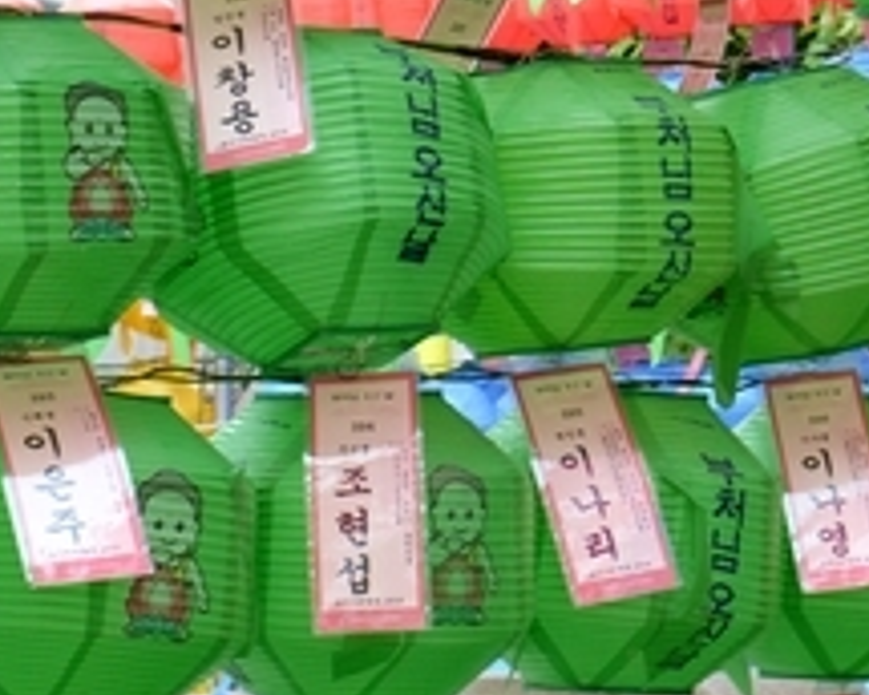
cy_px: 545
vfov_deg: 9.0
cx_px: 812
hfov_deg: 11.2
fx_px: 4398
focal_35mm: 171
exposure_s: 1/25
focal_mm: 70
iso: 1600
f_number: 14
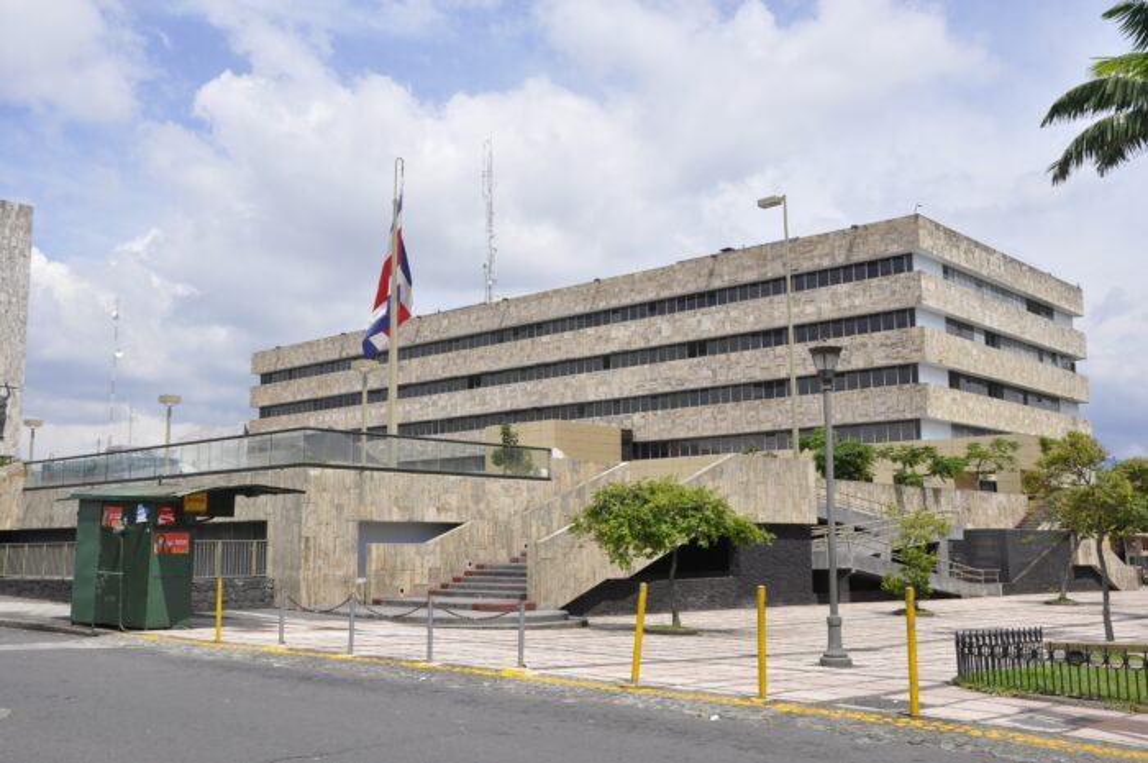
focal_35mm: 36
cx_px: 574
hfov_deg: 53.2
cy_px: 382
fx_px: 1147
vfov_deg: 36.8
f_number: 10
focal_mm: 24
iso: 200
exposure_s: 1/320
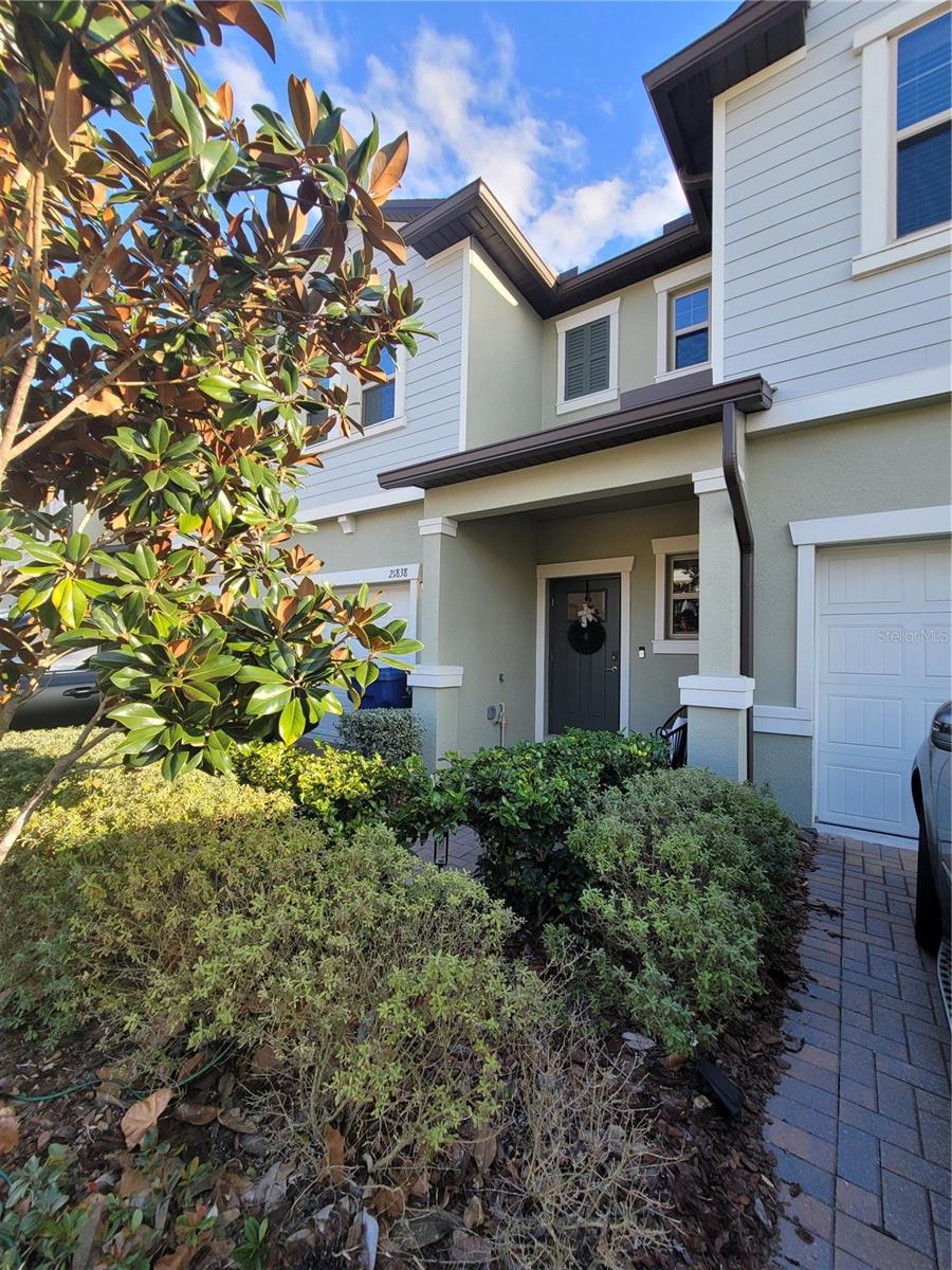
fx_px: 477
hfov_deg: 89.9
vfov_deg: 106.2
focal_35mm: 13
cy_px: 635
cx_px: 476
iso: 64
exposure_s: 1/347
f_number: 2.2
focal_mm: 2.2
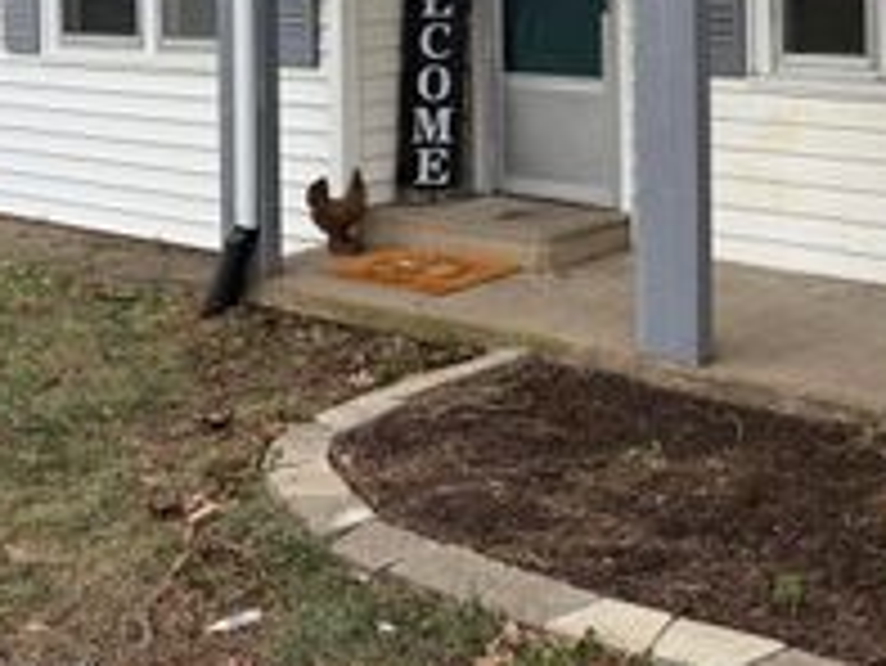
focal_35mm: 61
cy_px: -83
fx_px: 1562
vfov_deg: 22.6
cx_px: 778
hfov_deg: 30.4
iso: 80
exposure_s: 1/955
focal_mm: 6.76
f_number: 1.78
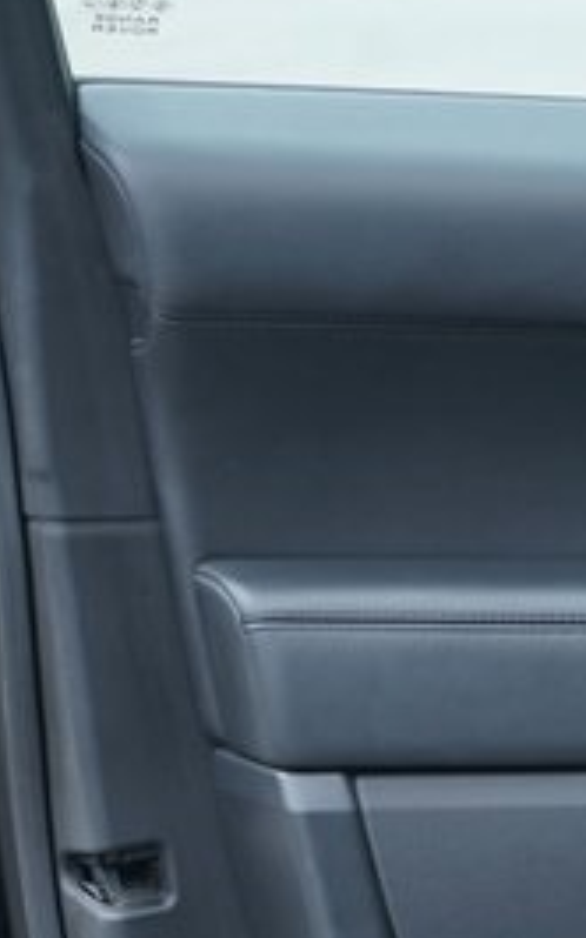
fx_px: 5628
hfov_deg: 5.9
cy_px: 1095
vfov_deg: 9.4
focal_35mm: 220
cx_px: 893
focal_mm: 56
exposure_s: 1/80
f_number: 6.3
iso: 100
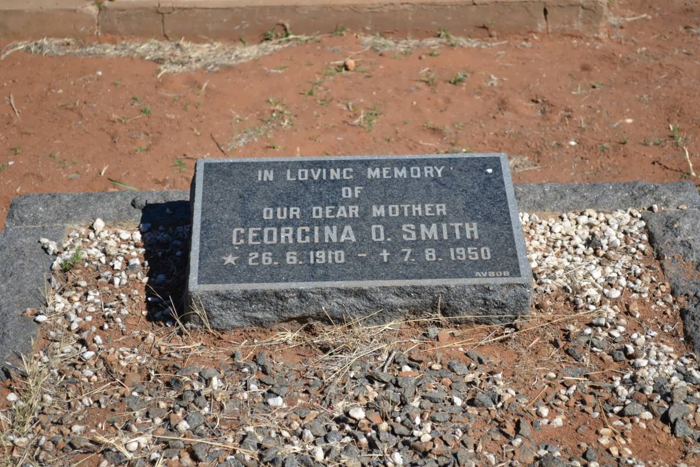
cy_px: 234
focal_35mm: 82
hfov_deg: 24.6
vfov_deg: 16.6
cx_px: 350
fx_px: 1604
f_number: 5.6
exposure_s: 1/125
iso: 110
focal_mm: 55
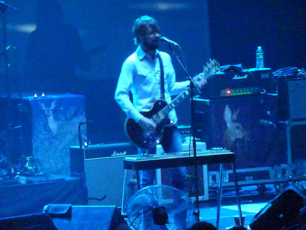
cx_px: 153
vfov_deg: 3.9
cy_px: 115
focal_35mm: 384
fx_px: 3394
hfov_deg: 5.2
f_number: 5.9
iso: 6400
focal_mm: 68.8
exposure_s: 1/13
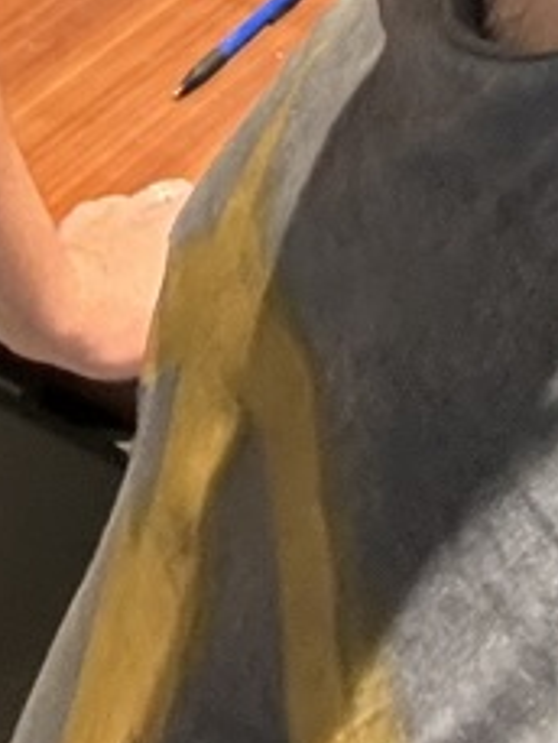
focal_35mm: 134
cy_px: -844
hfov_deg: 11.0
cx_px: 81
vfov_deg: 12.5
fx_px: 2877
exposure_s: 1/25
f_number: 1.9
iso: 320
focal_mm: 2.69
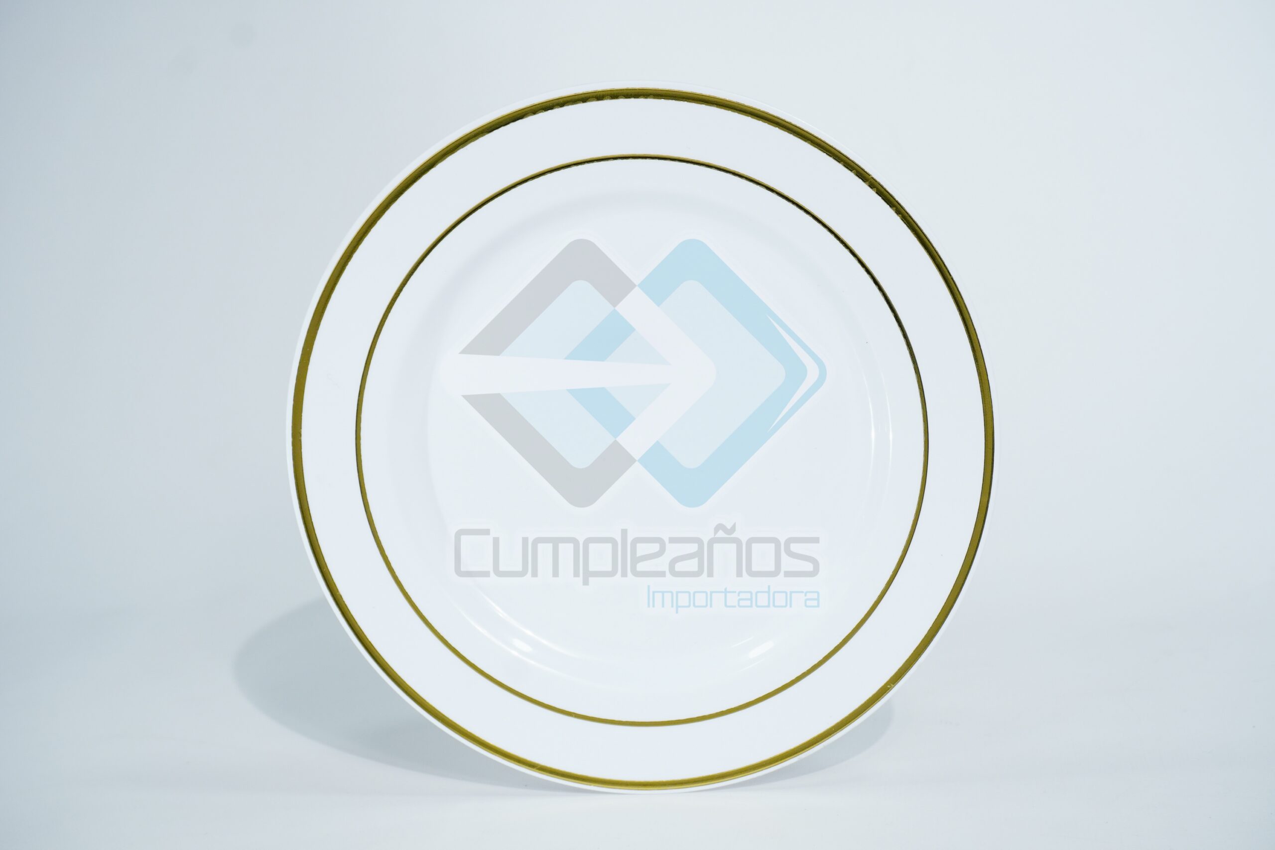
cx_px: 638
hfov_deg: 36.9
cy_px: 425
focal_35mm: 54
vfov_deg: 25.1
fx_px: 1912
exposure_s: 1/45
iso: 400
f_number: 8
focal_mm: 36
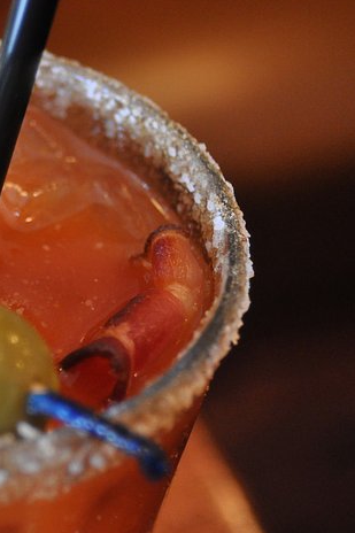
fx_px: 1865
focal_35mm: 126
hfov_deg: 10.7
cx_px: -68
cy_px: 277
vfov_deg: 16.3
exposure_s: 1/20
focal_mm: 52
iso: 1600
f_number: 4.5
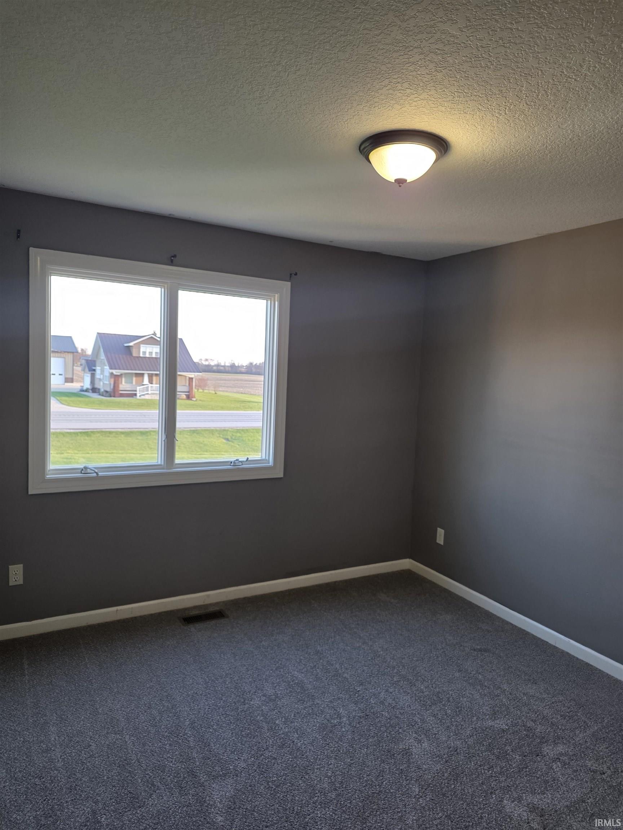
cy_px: 415
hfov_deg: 58.9
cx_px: 312
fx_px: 552
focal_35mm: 23
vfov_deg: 73.9
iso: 200
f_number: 1.7
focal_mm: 6.25
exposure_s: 1/120
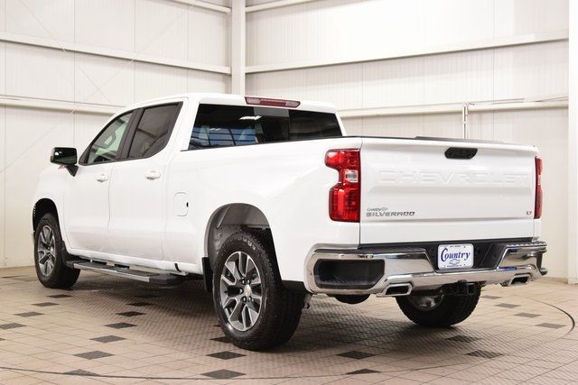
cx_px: 289
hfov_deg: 37.8
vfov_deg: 25.8
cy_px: 192
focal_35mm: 52
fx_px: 843
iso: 1600
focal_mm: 35
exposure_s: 1/60
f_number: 8
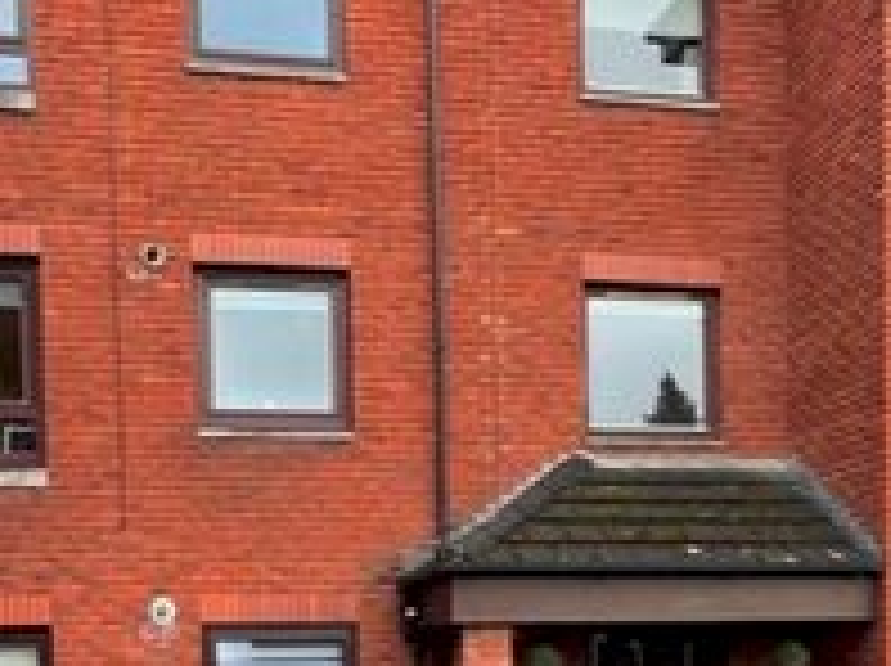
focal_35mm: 46
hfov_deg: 41.3
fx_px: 1183
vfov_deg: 29.4
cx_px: 459
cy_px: 668
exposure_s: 1/99
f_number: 1.8
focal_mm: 1.57
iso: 100
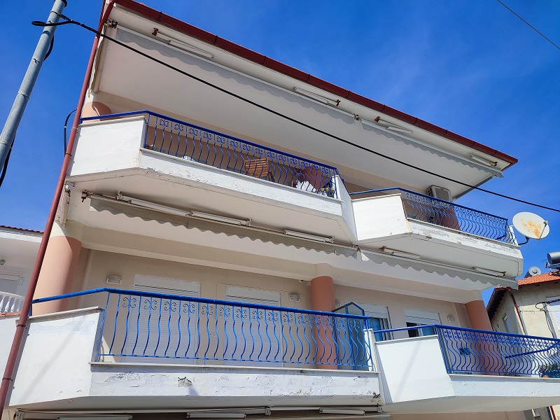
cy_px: 210
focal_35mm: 25
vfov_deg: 54.9
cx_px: 280
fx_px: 404
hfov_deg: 69.4
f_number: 1.9
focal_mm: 6.04
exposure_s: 1/1124
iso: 50
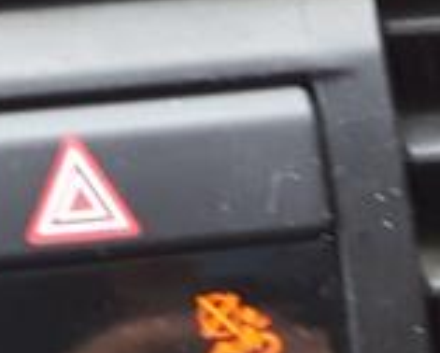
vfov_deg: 6.0
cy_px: -530
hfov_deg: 7.8
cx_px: -42
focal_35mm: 246
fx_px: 3207
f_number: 1.9
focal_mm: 3.7
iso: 50
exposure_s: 1/50
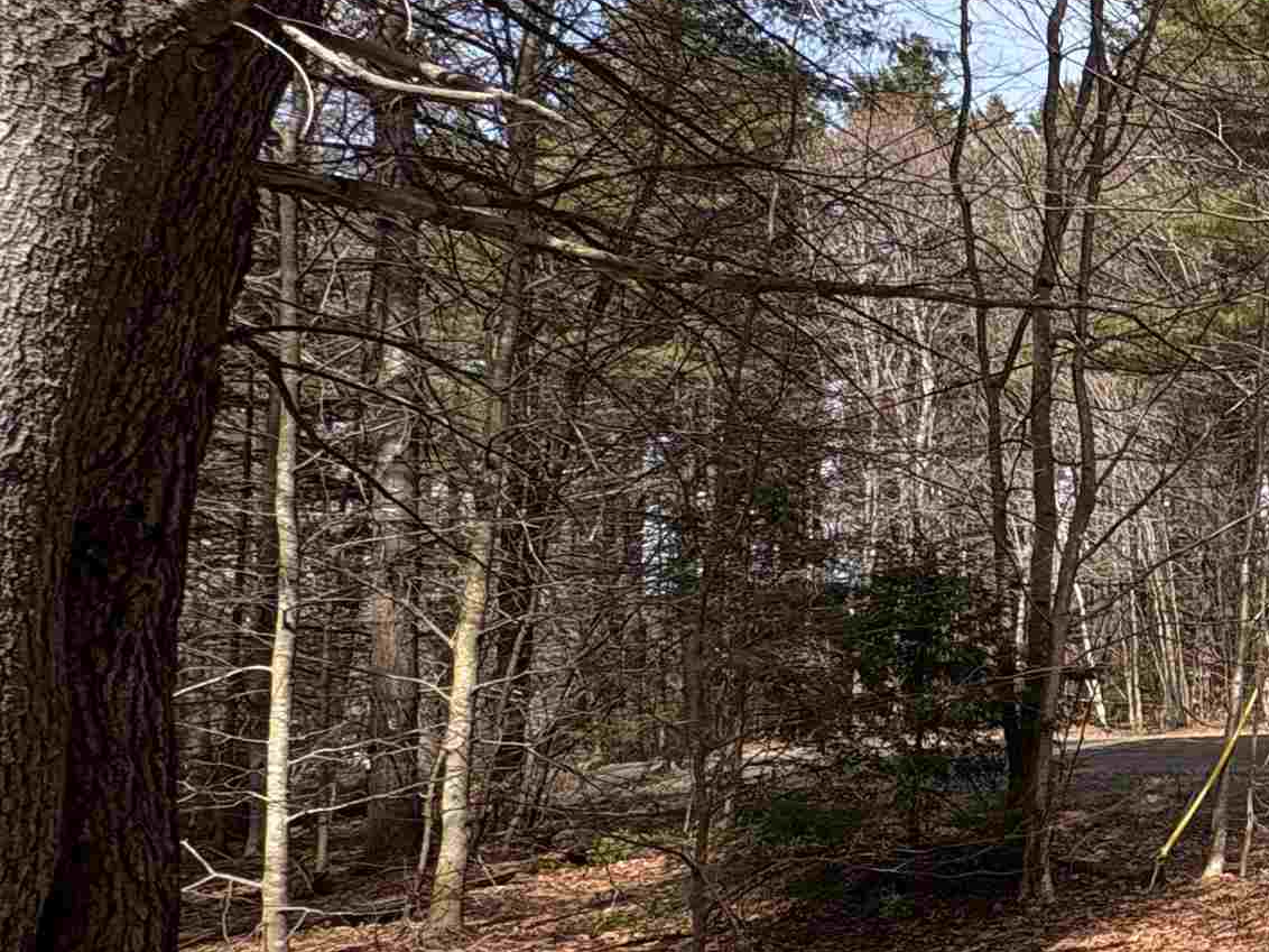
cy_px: 558
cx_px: 1704
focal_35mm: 38
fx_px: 1393
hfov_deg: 33.4
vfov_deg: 37.6
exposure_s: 1/605
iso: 40
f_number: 2.2
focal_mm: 2.22
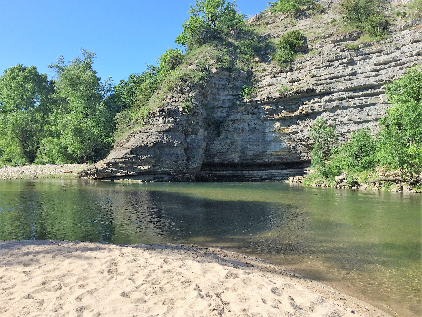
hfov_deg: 61.7
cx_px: 211
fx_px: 354
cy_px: 158
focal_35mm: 29
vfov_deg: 48.2
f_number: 2.2
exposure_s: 1/1080
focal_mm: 4.15
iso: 32
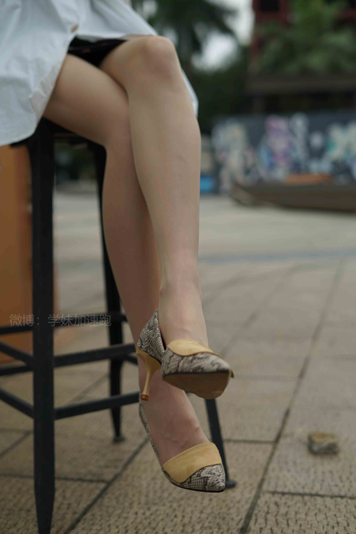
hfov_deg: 27.0
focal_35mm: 50
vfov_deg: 39.6
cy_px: 267
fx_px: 741
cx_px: 178
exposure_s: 1/1600
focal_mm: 50
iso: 100
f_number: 2.8
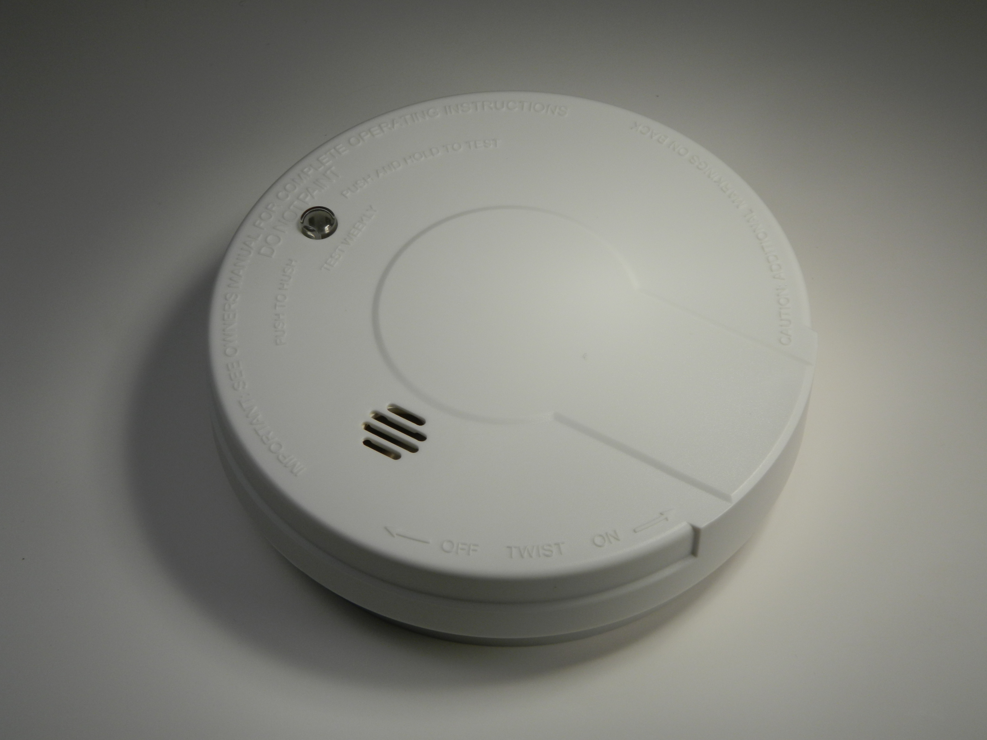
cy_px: 370
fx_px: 1996
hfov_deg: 27.8
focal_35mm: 70
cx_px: 494
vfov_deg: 21.0
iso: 80
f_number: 4
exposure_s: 1/800
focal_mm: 12.6
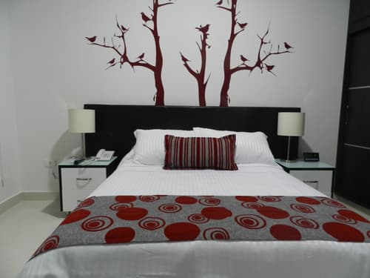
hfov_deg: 73.9
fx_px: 246
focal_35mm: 23
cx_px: 185
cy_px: 139
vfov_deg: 58.9
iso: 400
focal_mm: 4
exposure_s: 1/25
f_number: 3.4
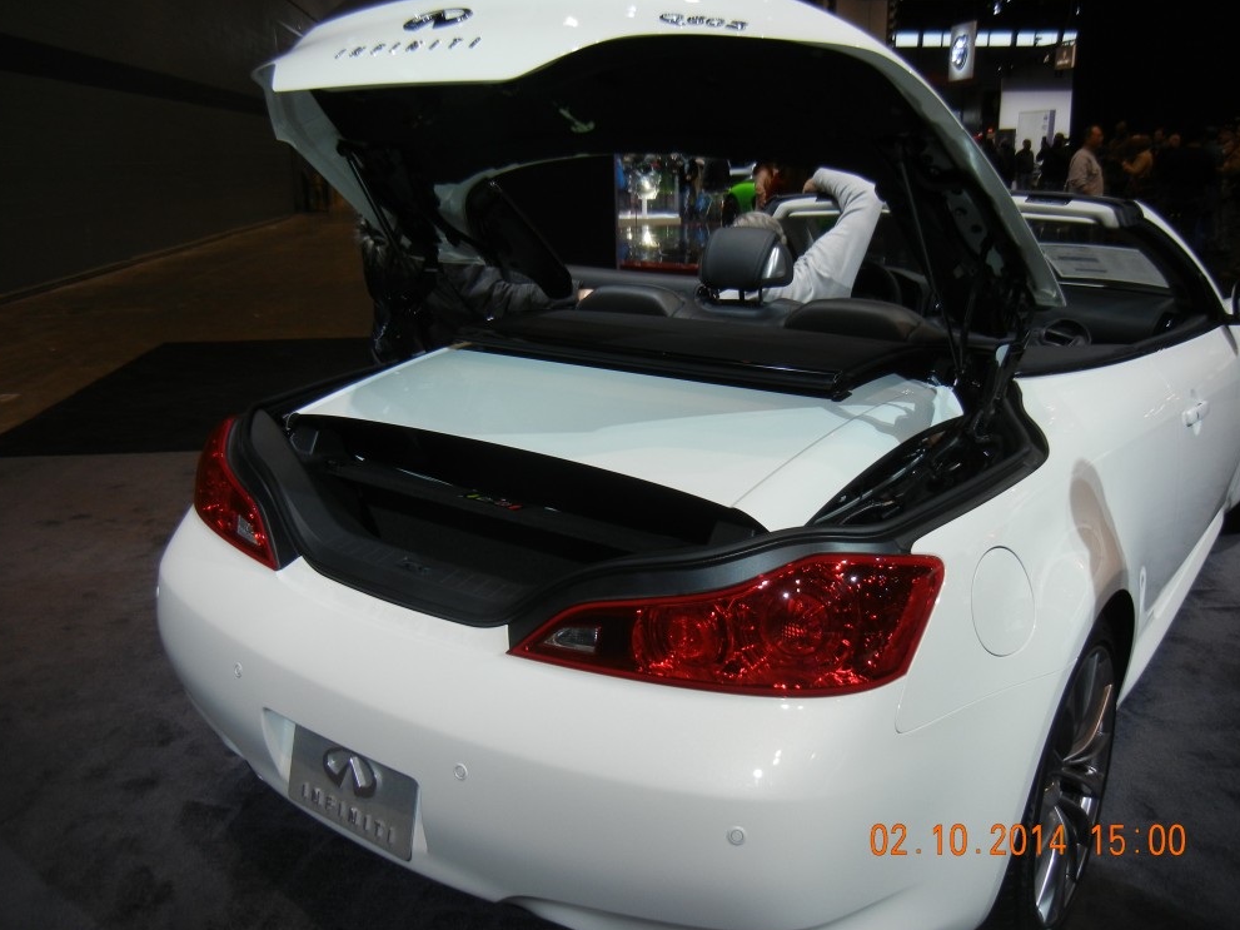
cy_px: 459
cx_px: 623
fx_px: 1110
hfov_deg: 58.4
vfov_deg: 45.4
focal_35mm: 31
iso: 160
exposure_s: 1/122
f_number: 3.5
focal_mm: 5.4
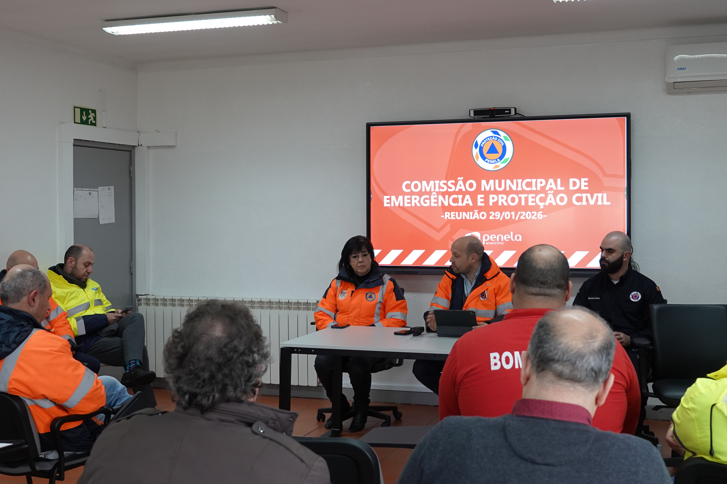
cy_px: 221
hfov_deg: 44.5
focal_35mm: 44
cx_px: 364
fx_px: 888
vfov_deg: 30.5
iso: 250
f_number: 3.2
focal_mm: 12.96
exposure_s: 1/40
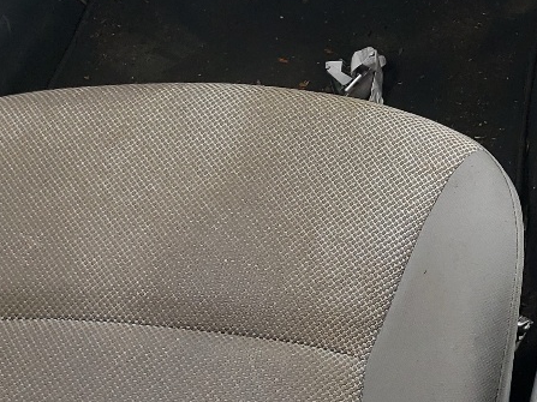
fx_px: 1442
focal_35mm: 93
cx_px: 718
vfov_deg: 15.3
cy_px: -83
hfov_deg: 19.3
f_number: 1.5
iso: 50
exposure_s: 1/312
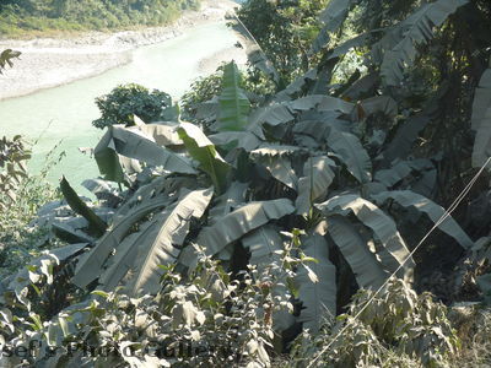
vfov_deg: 24.8
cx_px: 246
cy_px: 184
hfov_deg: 32.7
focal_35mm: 59
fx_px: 837
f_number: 3.2
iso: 80
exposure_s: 1/100
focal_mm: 10.4
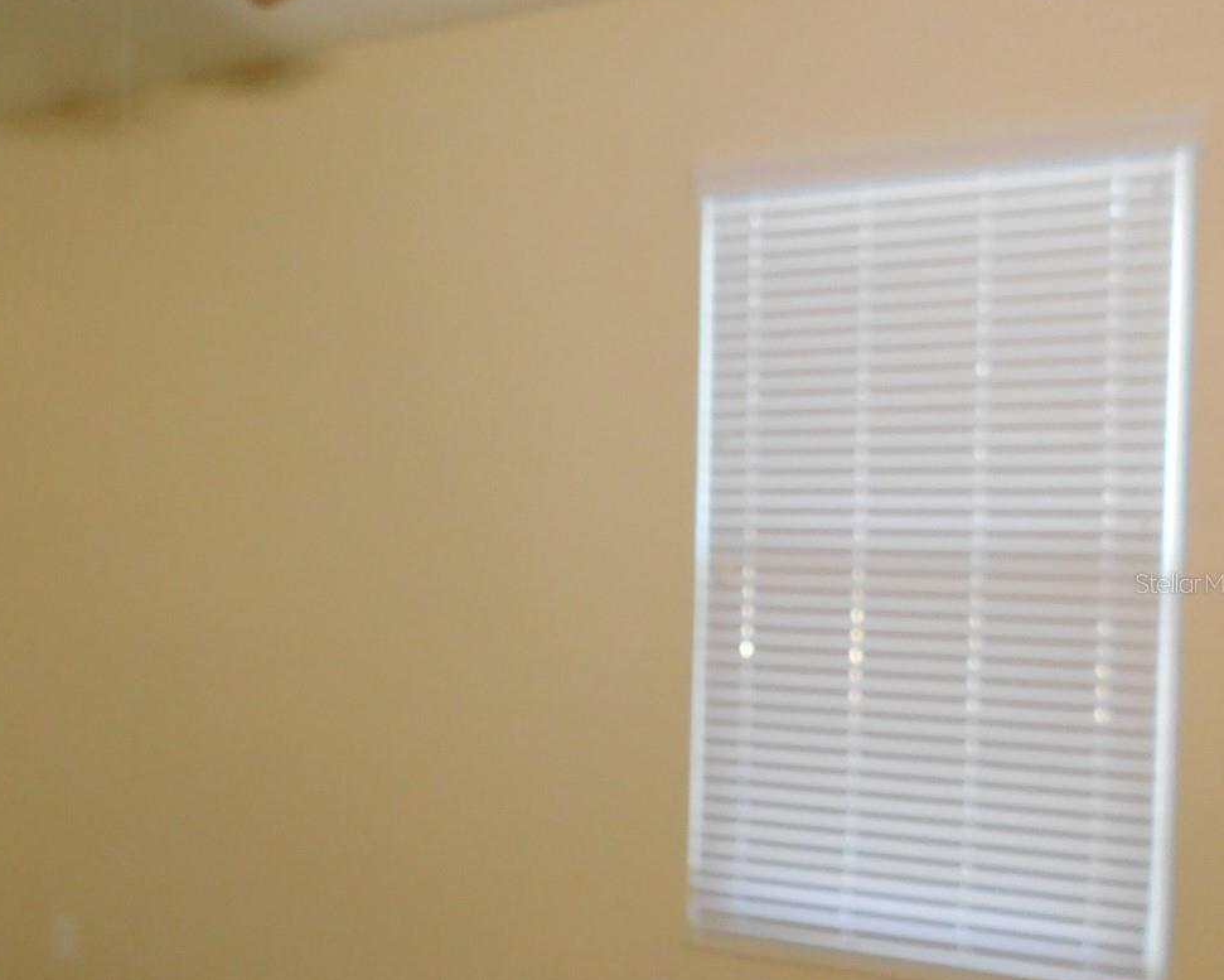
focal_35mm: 37
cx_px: 246
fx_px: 1340
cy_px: 583
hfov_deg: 46.5
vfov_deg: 40.0
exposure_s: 1/25
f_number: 3
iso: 400
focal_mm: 4
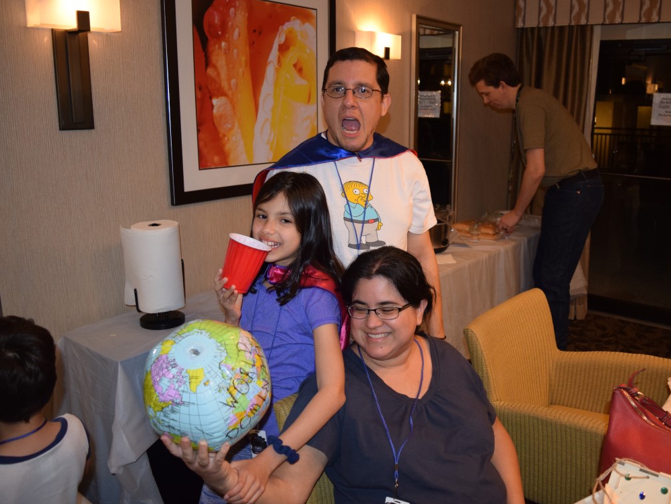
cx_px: 385
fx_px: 582
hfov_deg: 59.7
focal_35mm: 30
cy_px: 248
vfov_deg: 46.8
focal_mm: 18
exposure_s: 1/60
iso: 1100
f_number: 3.5
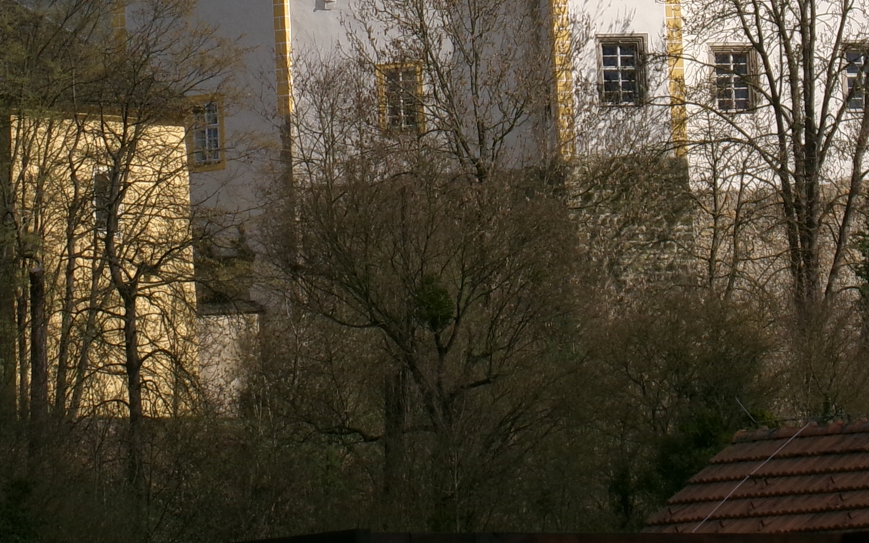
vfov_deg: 3.9
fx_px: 8052
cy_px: -168
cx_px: 415
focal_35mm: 340
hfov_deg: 6.2
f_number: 5.7
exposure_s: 1/640
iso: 100
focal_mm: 26.1
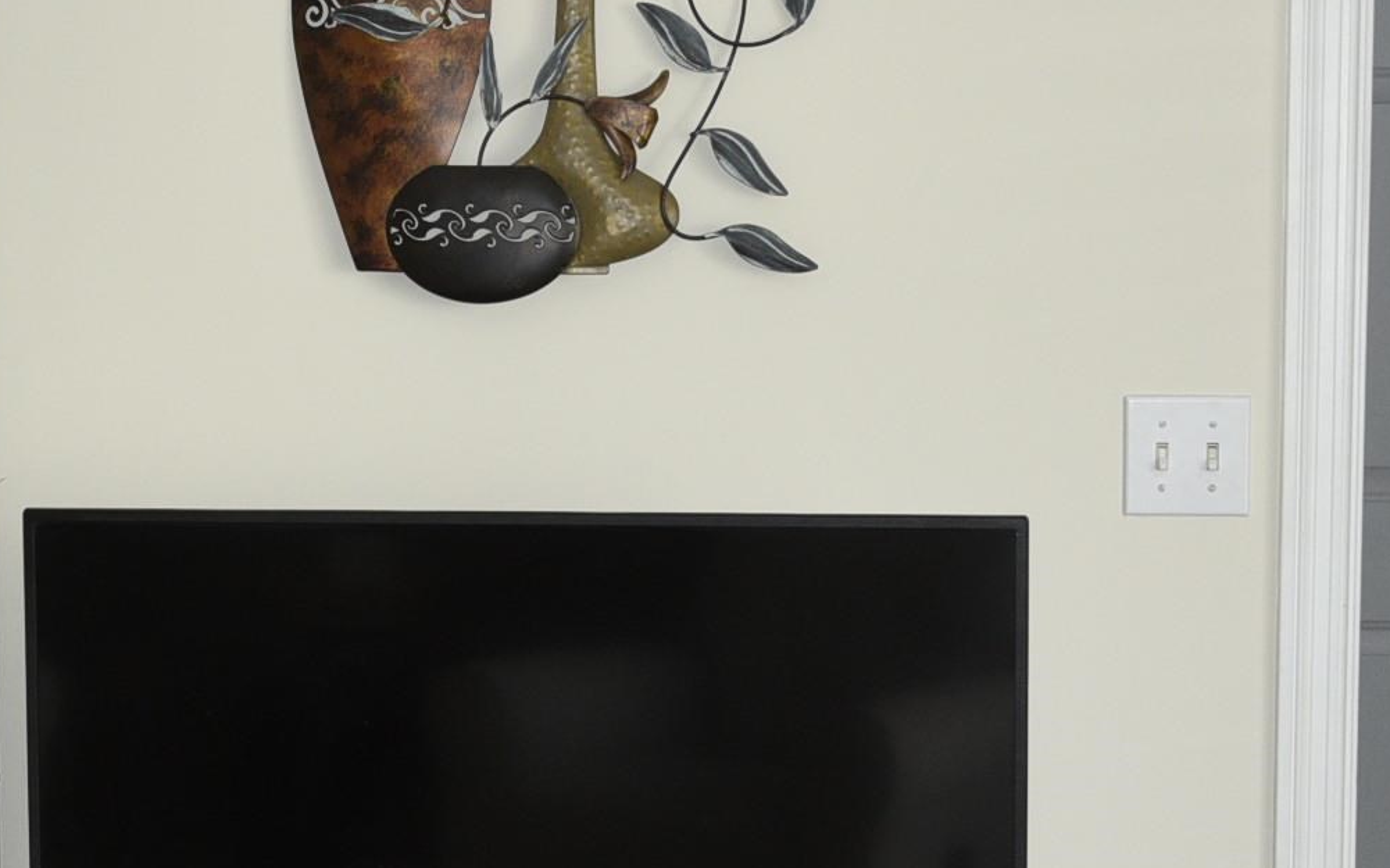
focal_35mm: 95
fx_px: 3598
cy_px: 471
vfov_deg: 13.8
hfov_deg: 21.5
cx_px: 207
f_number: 5.6
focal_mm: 31
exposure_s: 1/60
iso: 1000
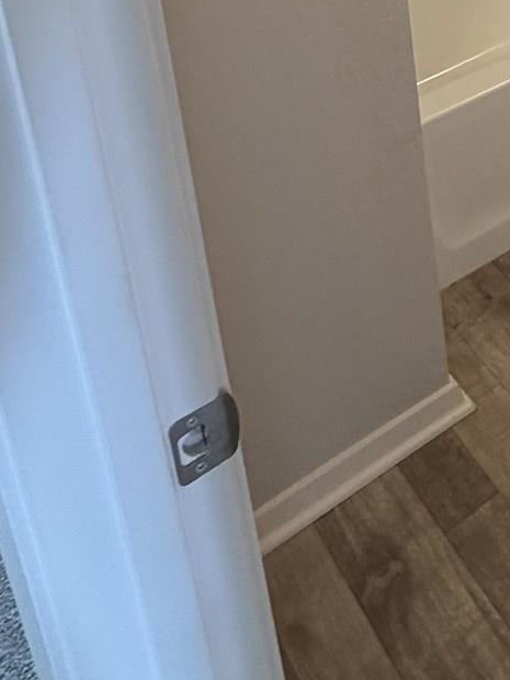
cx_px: 747
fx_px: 1021
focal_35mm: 52
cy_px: -201
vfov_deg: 29.7
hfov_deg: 23.1
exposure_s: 1/60
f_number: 2.2
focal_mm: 2.22
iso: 320
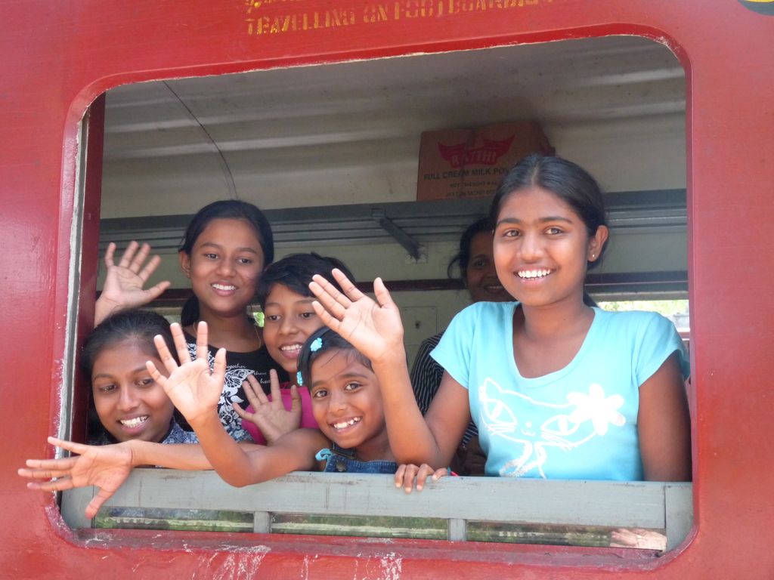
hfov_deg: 33.8
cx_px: 387
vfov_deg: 25.7
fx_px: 1274
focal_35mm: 57
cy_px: 290
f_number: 3.2
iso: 400
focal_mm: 10.1
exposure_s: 1/250
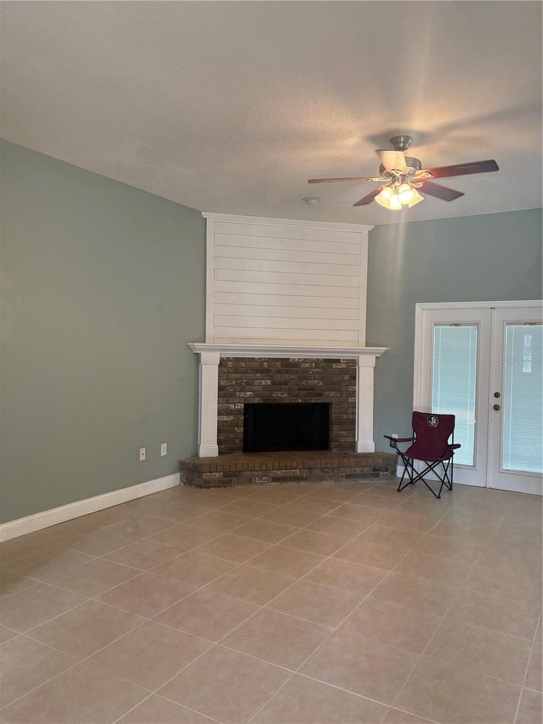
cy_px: 362
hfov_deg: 53.1
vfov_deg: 67.3
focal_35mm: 26
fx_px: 544
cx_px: 272
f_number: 1.6
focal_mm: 5.96
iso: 160
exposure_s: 1/120
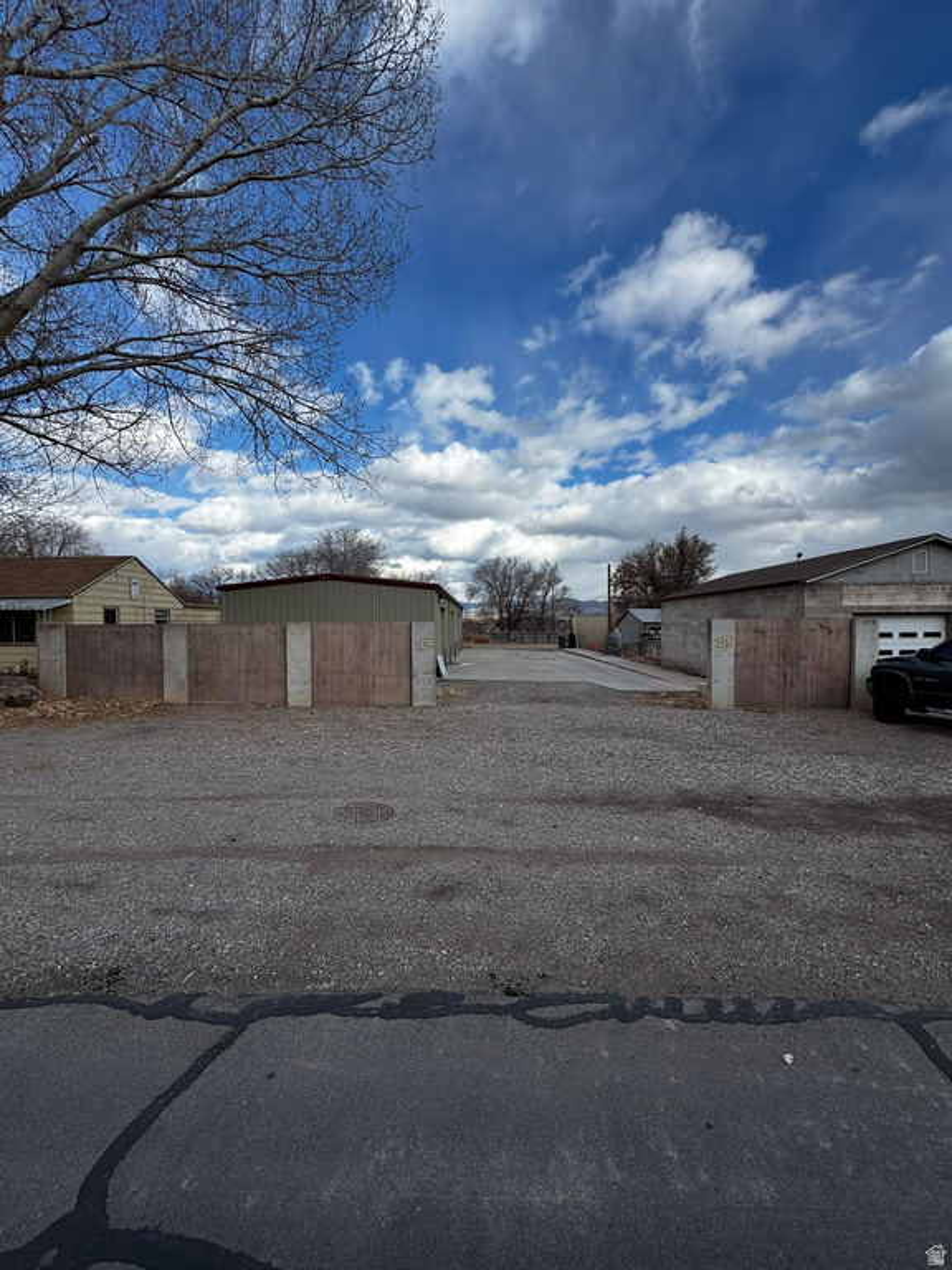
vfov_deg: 102.1
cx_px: 476
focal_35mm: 14
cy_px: 635
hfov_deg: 85.7
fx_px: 513
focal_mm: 2.22
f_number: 2.2
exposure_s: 1/1789
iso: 50
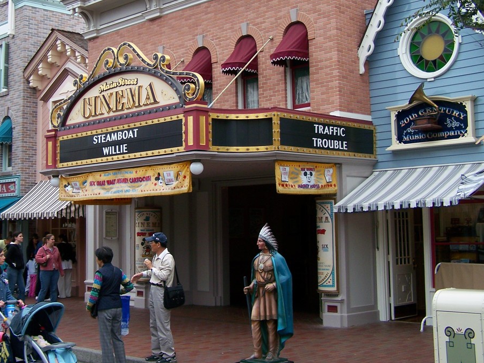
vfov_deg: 26.9
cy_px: 129
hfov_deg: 35.4
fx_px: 755
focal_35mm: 54
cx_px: 192
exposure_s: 1/200
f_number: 2.8
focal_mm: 6.3
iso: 80
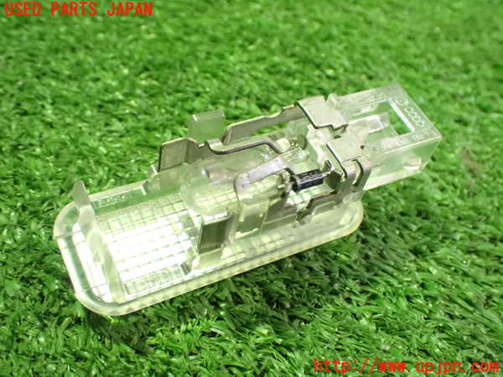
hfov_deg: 45.8
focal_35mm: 41
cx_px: 252
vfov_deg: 35.1
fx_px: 596
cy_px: 188
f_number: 2.8
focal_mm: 7.31
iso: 1600
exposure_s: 1/40
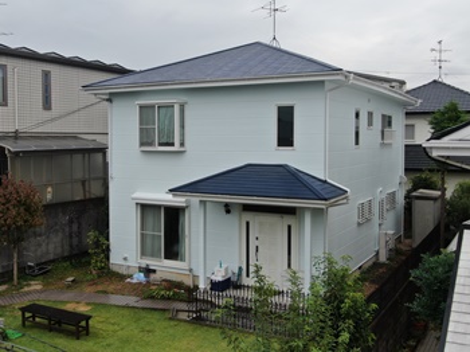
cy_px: 176
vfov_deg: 37.7
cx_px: 235
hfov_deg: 49.0
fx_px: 516
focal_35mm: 38
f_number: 3.4
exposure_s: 1/240
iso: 100
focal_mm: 6.48
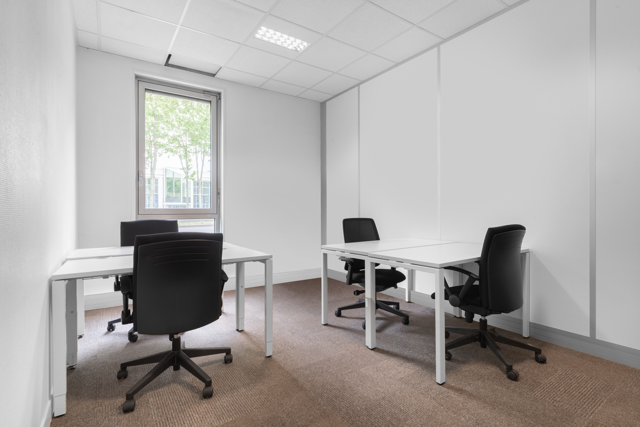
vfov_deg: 70.5
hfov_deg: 93.3
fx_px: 302
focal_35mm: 17
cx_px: 320
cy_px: 214
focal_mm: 17
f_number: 11
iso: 320
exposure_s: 1/100
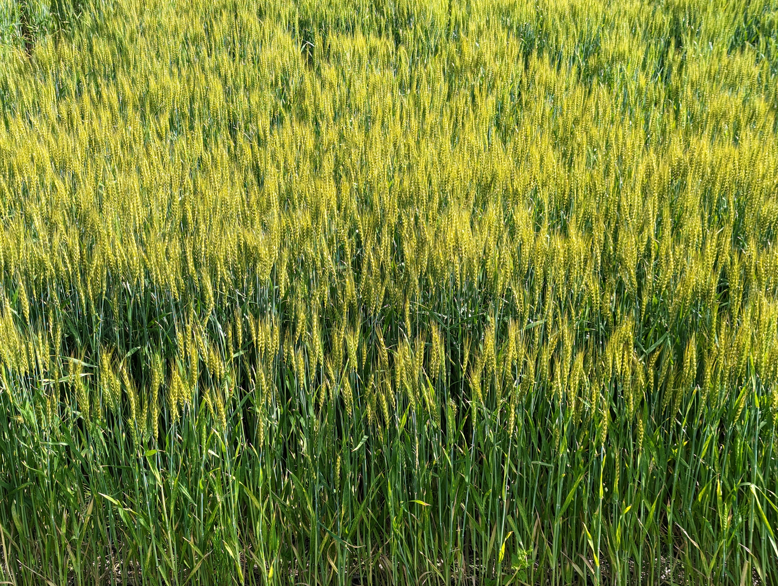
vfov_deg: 30.3
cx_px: 389
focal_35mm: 48
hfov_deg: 39.6
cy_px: 293
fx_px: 1080
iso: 43
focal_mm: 6.81
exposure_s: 1/382
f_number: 1.85
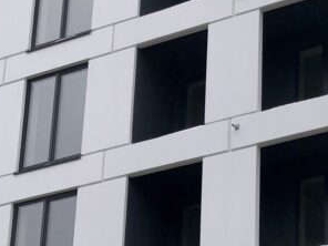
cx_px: 409
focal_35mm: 97
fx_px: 919
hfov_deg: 19.0
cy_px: 352
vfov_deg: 14.4
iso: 20
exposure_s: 1/340
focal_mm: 4
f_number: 1.8
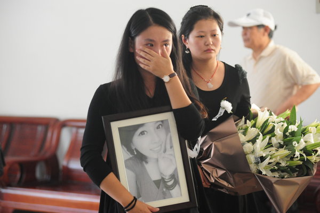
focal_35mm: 105
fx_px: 933
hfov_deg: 19.5
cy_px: 106
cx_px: 160
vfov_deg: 13.0
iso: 4000
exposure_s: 1/500
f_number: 4
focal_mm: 105
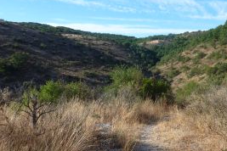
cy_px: 50
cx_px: 156
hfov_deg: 48.5
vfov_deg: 33.9
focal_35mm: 39
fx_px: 246
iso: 80
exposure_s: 1/400
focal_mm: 4.1
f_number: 4
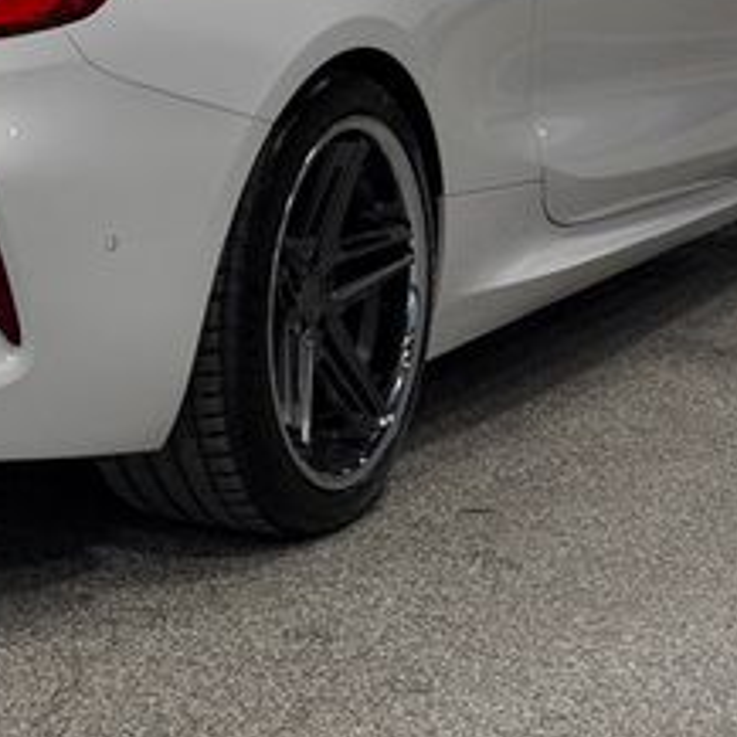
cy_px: -51
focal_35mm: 125
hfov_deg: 13.7
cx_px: -48
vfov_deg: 13.7
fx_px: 3011
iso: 64
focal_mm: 6.76
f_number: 1.78
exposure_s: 1/415
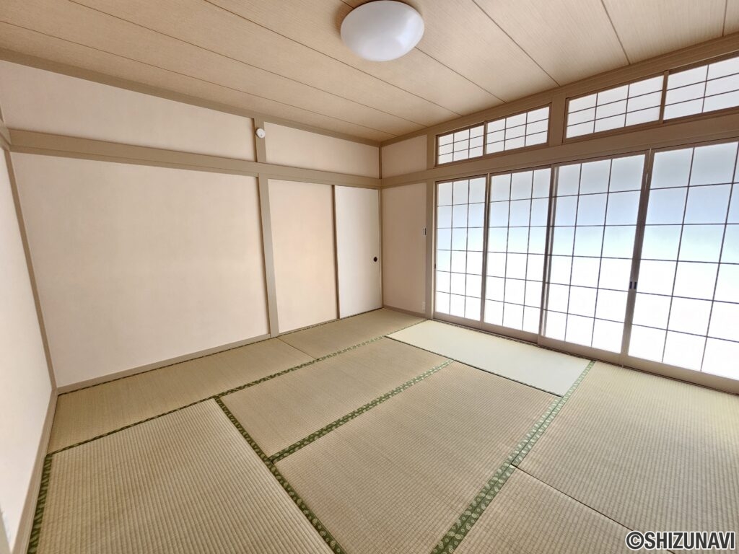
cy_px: 277
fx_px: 278
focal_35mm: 13
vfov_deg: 89.9
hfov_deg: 106.2
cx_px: 370
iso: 320
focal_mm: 2.2
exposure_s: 1/30
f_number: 2.2
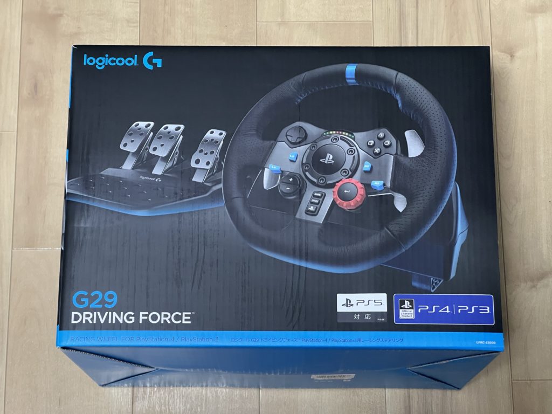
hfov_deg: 25.3
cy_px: 207
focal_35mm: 77
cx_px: 276
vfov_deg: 19.1
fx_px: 1228
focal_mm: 9
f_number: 2.8
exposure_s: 1/50
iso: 500
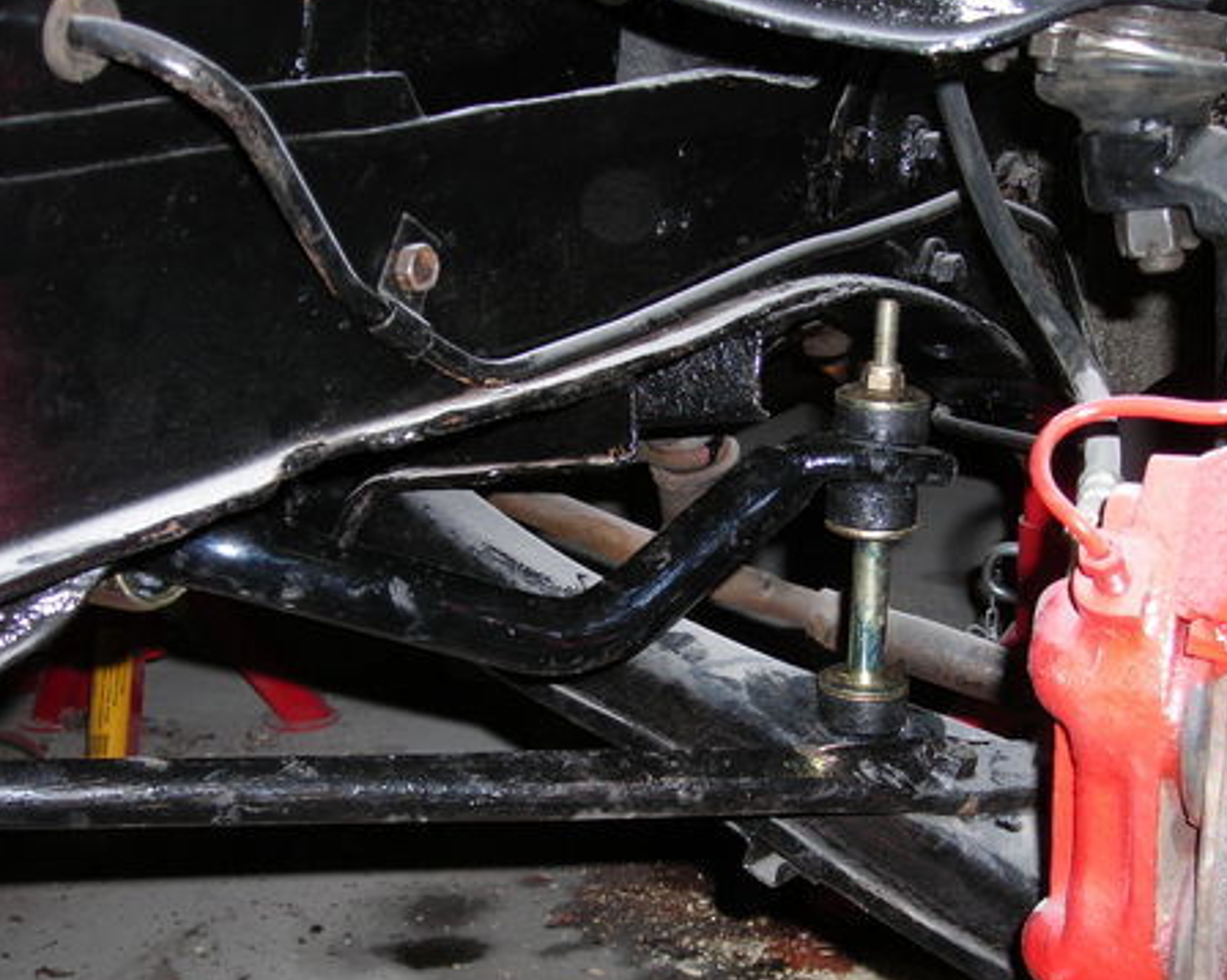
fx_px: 1924
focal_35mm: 53
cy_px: 619
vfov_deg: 28.5
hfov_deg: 35.3
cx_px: 693
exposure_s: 1/60.1
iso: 64
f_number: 3.2
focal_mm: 6.3
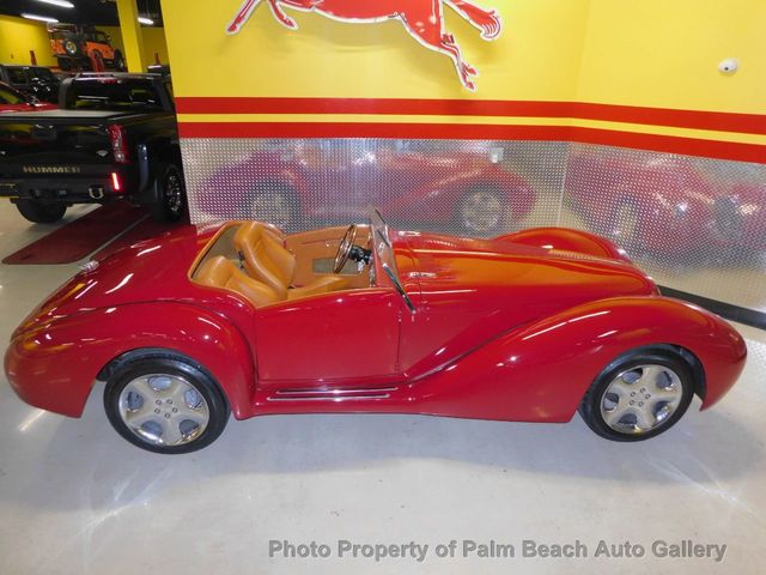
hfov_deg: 73.9
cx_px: 383
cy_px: 288
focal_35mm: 23
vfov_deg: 58.9
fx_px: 509
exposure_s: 1/30
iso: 280
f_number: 3
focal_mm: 4
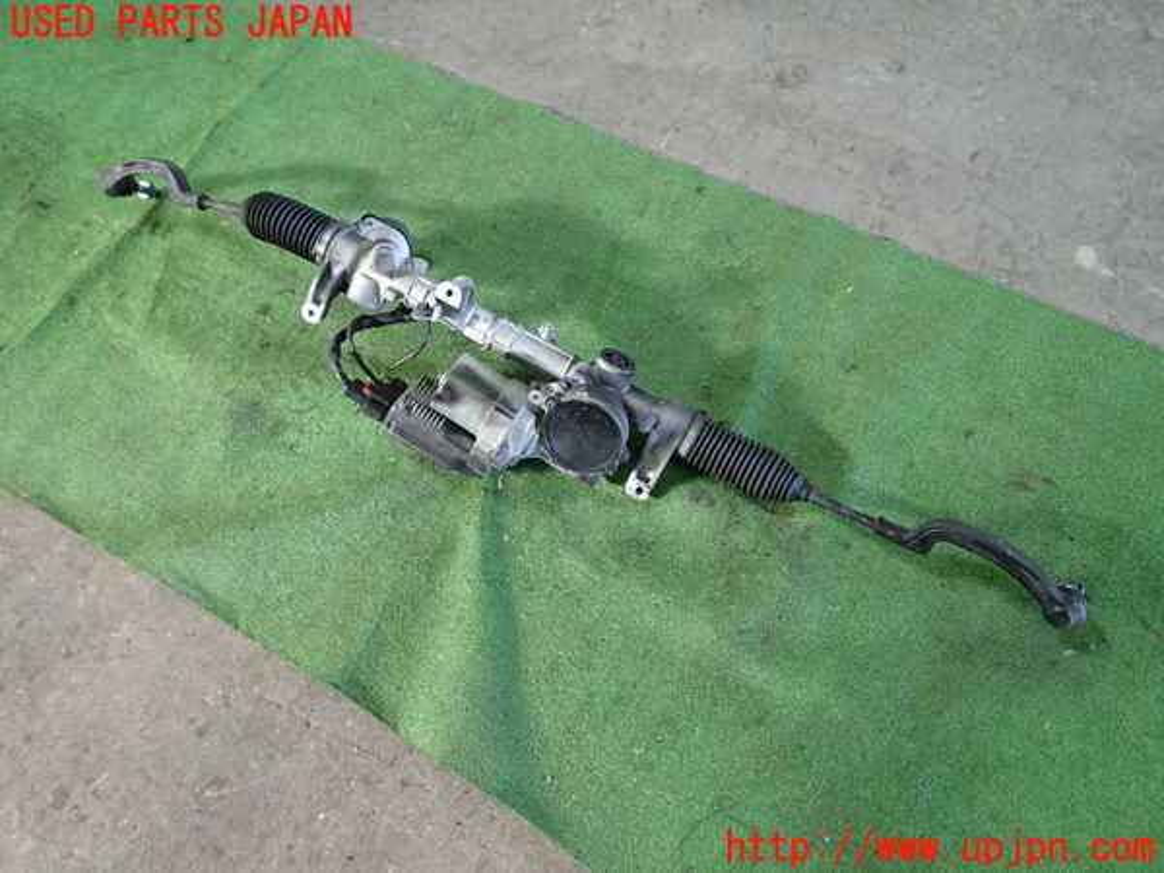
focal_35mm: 30
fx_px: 1009
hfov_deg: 60.0
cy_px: 436
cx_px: 582
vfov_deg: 46.8
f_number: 2.3
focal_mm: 5.4
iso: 250
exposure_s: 1/30
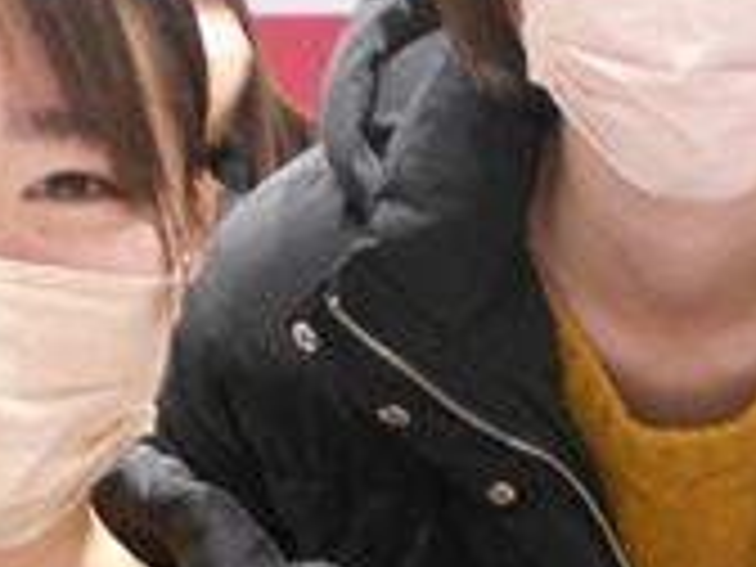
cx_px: 747
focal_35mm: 93
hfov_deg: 20.4
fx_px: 2031
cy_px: 585
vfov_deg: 15.6
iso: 400
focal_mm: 4.6
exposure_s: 1/15
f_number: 3.2
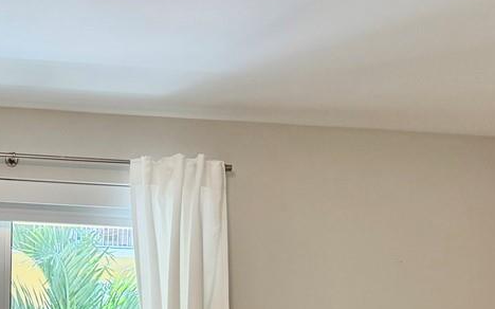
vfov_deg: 13.6
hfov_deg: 23.2
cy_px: 533
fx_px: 1173
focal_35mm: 87
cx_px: 43
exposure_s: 1/120
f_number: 1.78
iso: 80
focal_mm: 6.76
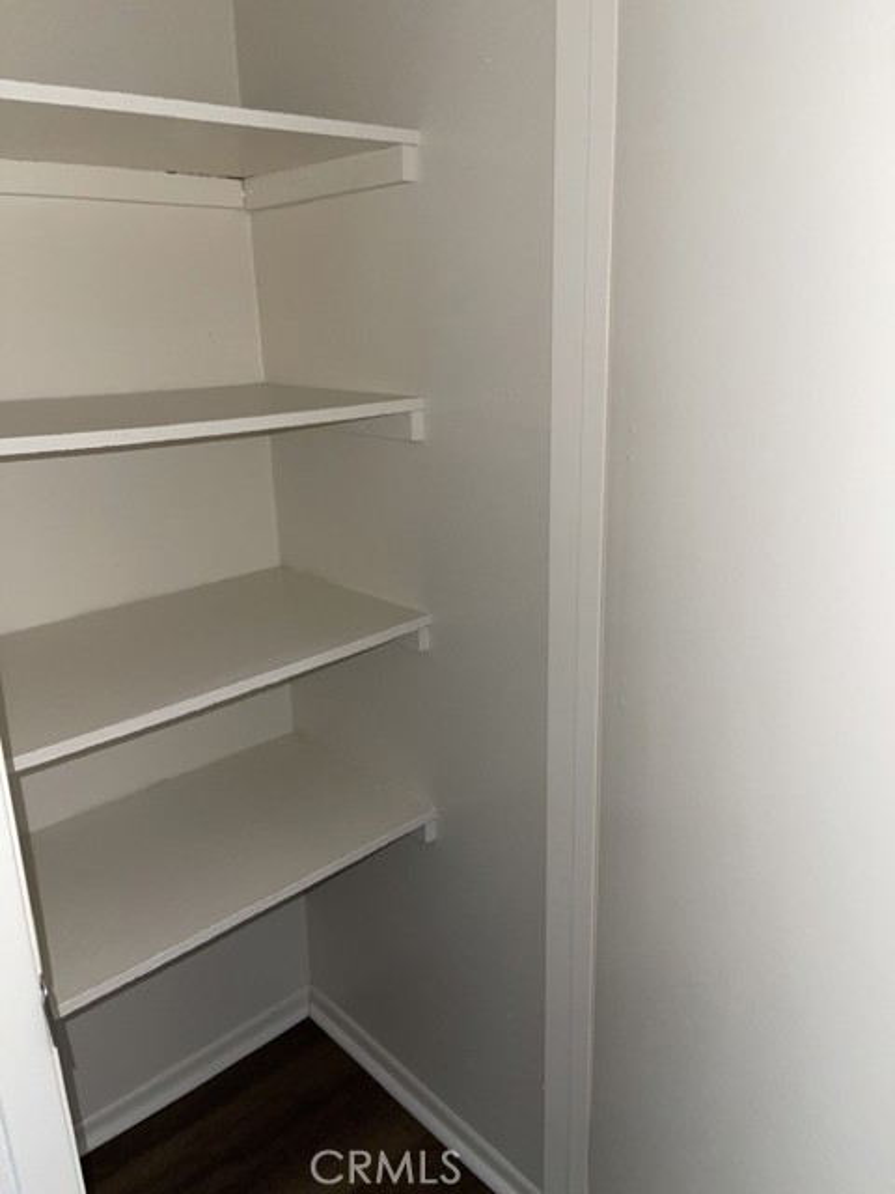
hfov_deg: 53.1
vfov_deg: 67.3
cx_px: 448
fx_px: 896
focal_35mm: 26
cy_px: 597
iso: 64
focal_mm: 5.1
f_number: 1.6
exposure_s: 1/51
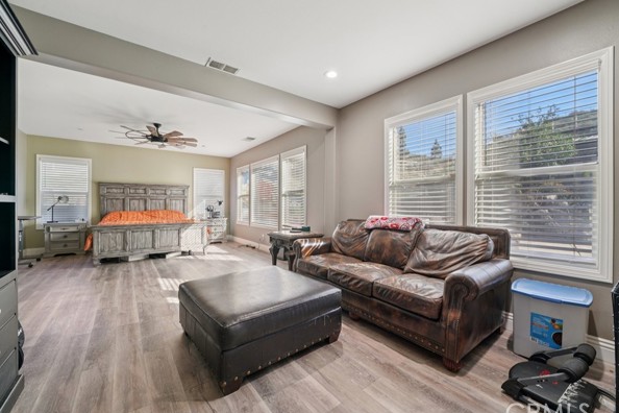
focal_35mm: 14
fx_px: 241
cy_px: 205
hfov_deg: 104.3
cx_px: 310
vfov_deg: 81.2
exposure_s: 1/20
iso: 400
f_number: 8
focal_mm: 13
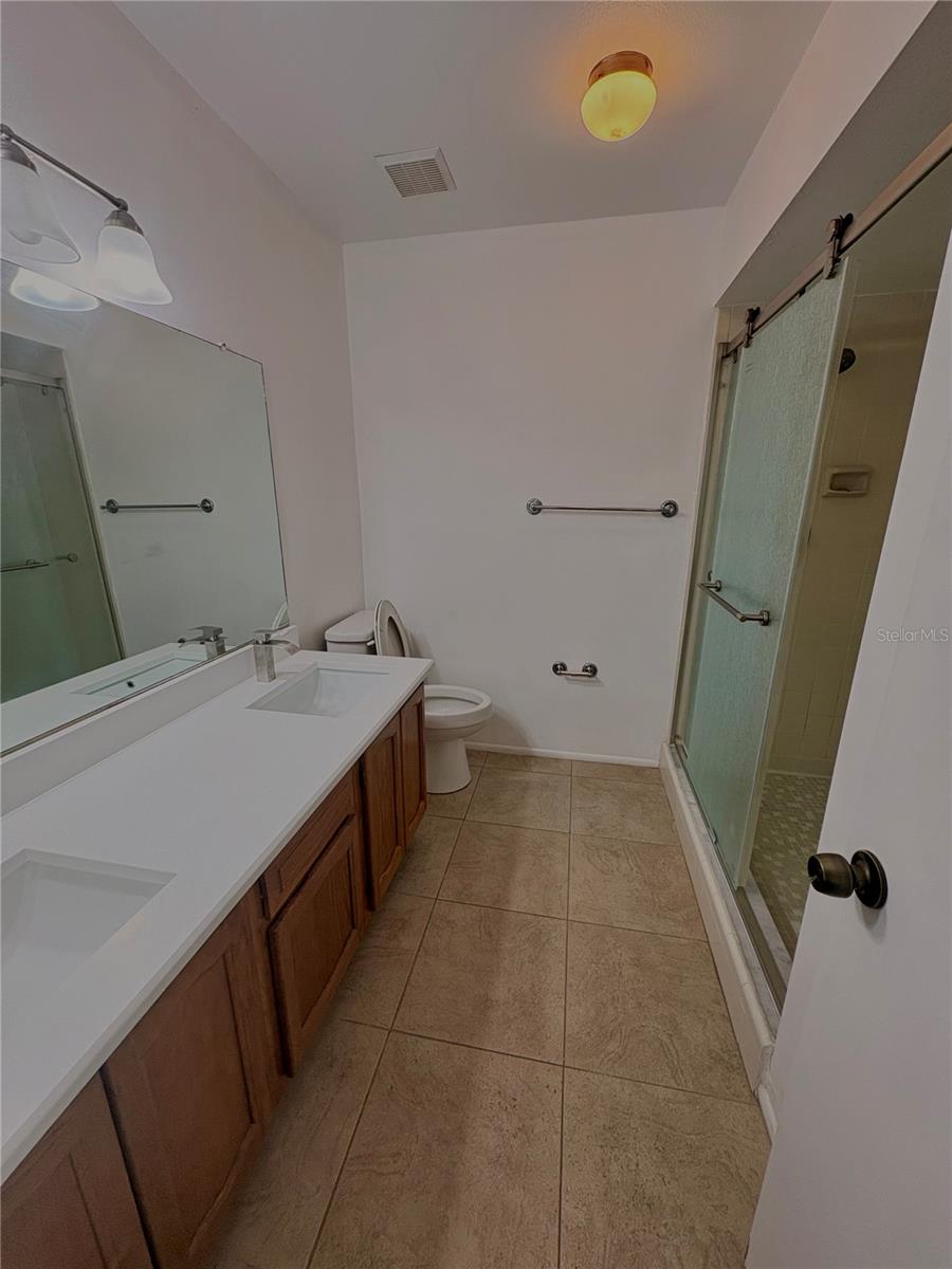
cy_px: 634
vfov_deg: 102.1
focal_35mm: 14
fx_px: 513
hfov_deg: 85.7
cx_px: 476
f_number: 2.2
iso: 250
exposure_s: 1/60
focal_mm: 2.22
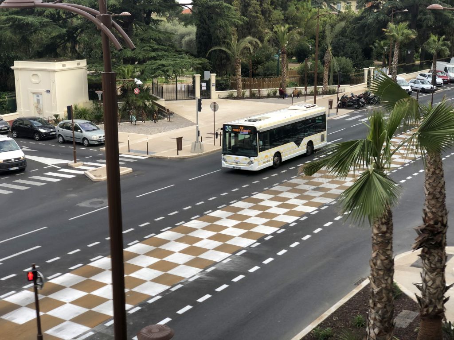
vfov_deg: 28.0
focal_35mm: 52
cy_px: 170
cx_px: 227
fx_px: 682
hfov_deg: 36.8
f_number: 2.4
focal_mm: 6
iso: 16
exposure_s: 1/100
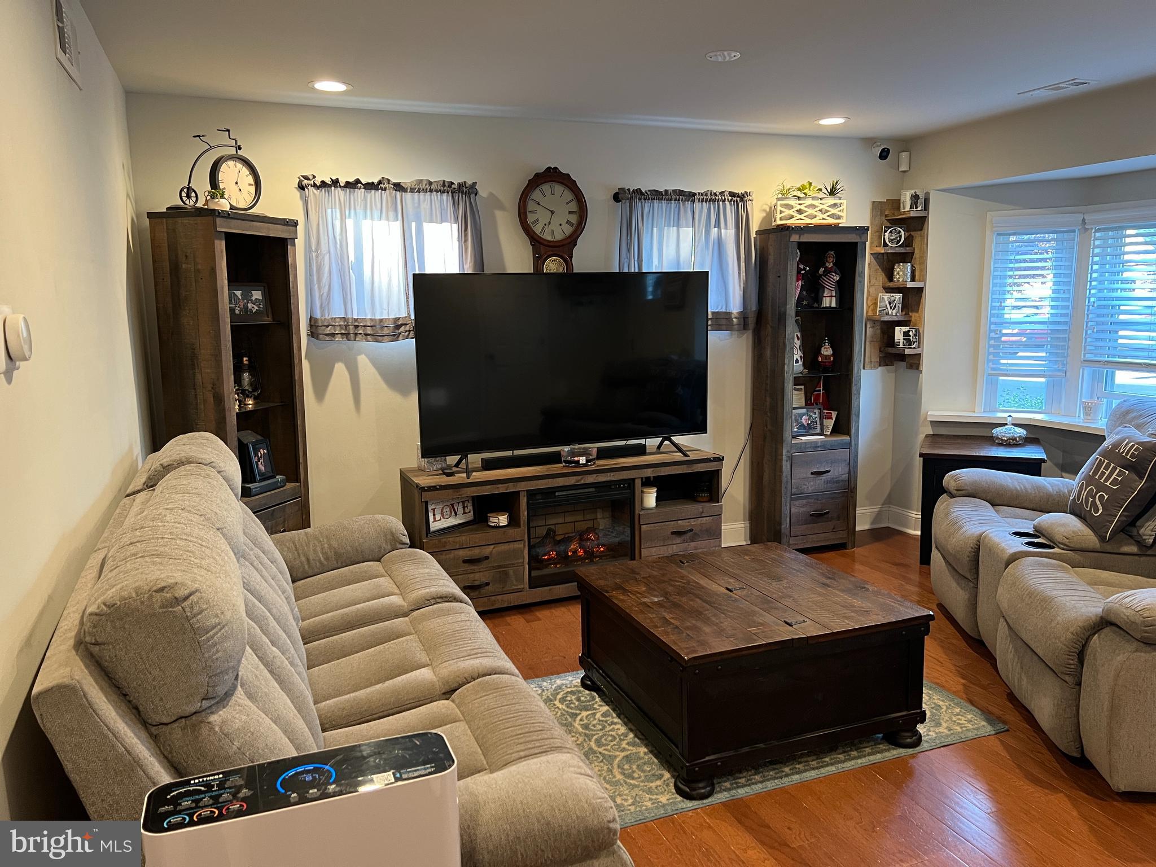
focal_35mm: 26
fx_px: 868
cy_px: 434
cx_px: 578
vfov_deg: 53.1
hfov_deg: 67.3
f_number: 1.5
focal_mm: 5.7
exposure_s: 1/60
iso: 250
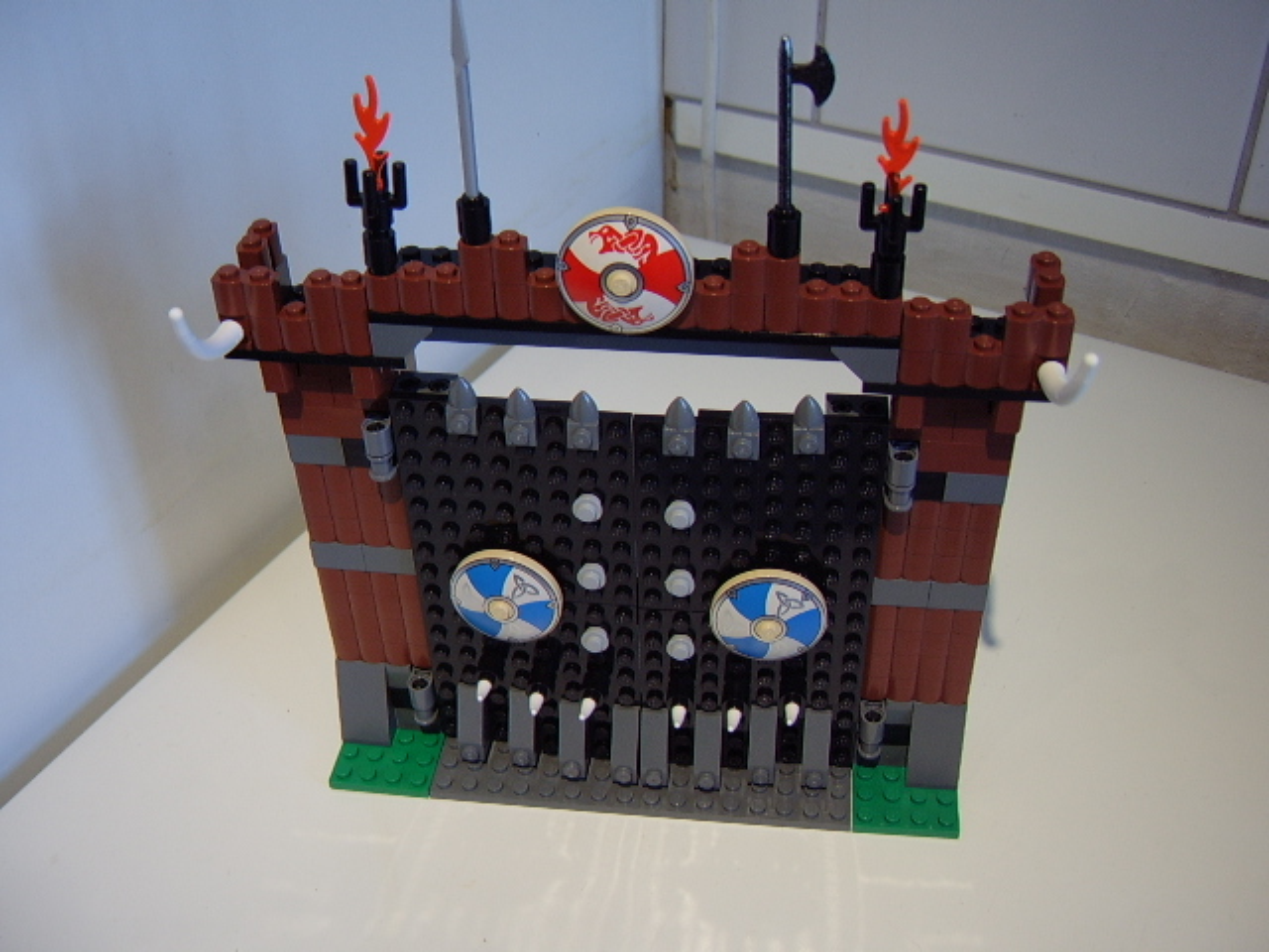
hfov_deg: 58.4
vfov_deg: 45.4
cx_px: 634
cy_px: 476
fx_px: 1136
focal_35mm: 31
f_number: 2.7
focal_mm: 8.13
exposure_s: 1/23
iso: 100
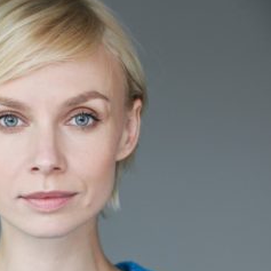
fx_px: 1603
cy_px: 172
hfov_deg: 9.6
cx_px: 13
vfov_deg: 9.7
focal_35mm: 181
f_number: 5
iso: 500
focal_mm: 105
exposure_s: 1/25
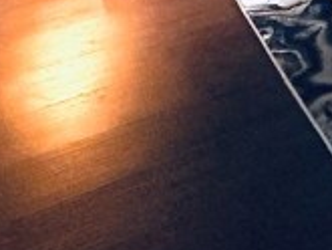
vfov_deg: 12.5
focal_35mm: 87
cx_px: 547
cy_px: -385
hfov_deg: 18.8
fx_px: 835
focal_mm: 2.22
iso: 320
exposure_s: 1/60
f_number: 2.2
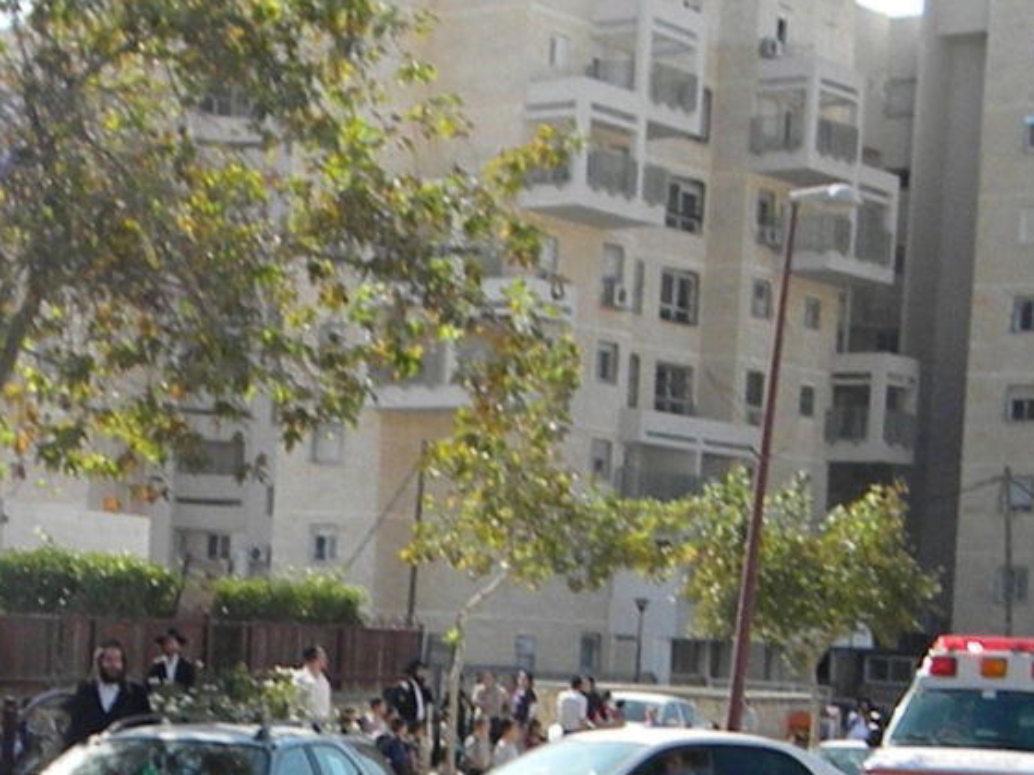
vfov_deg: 16.9
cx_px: 290
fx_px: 2569
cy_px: 705
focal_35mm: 86
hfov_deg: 22.6
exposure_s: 1/1000
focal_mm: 8.6
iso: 720
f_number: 7.8
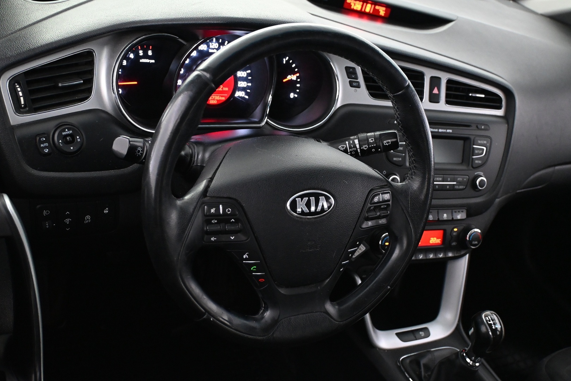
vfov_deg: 35.5
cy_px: 190
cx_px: 286
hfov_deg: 51.3
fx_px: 595
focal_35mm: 38
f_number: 4.2
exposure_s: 1/40
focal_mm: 25
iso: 4500
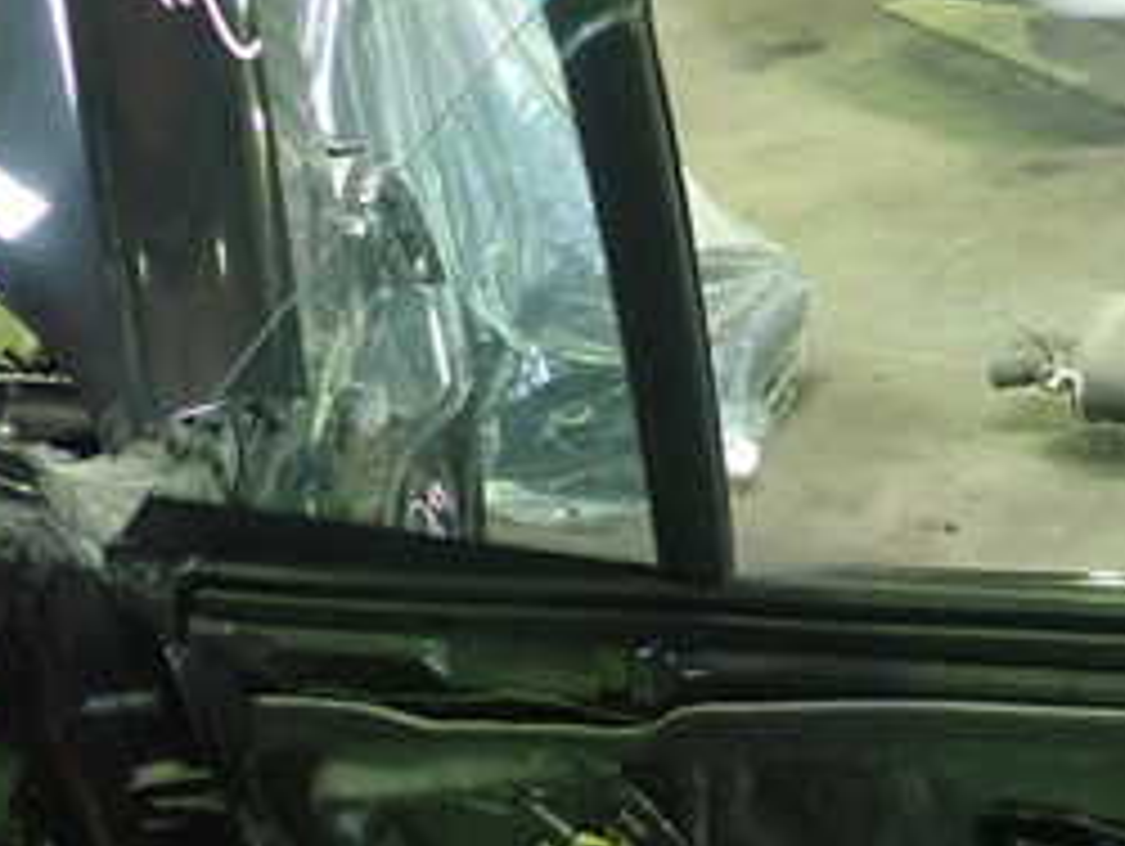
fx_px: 2342
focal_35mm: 72
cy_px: 639
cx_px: 1215
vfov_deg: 20.3
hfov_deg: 25.2
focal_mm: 5.5
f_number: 2.3
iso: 800
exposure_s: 1/60
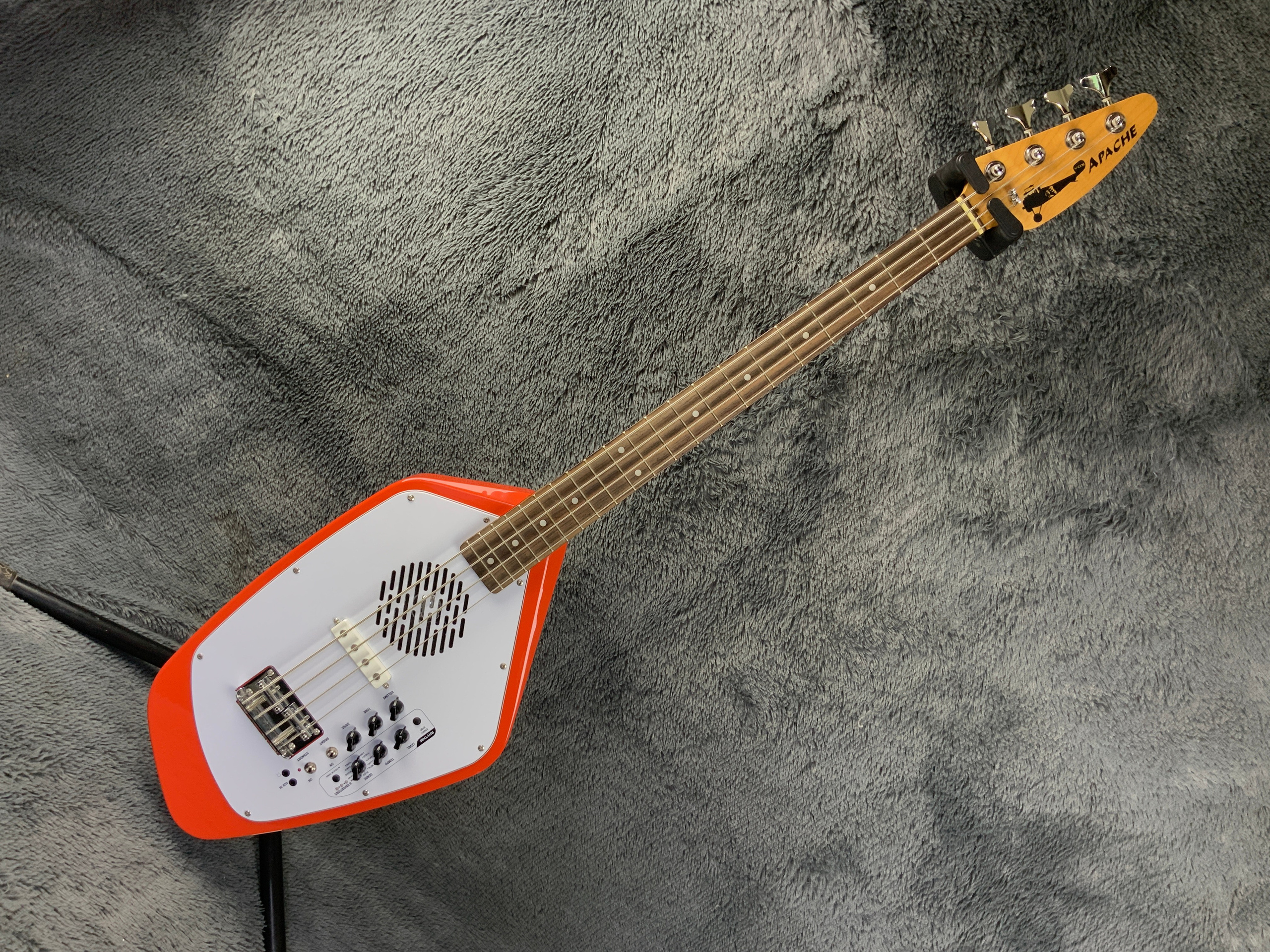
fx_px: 1064
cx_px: 635
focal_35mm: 29
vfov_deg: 48.2
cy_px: 476
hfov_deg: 61.7
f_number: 1.8
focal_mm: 3
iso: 64
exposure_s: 1/60
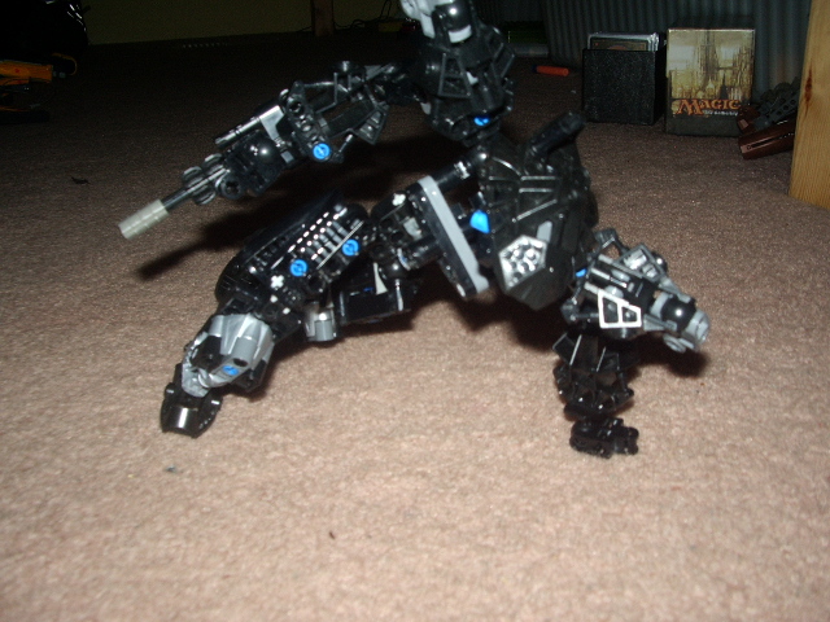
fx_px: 839
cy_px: 311
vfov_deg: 40.7
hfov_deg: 52.6
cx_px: 415
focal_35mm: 35
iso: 100
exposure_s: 1/40
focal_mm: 5.8
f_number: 4.3
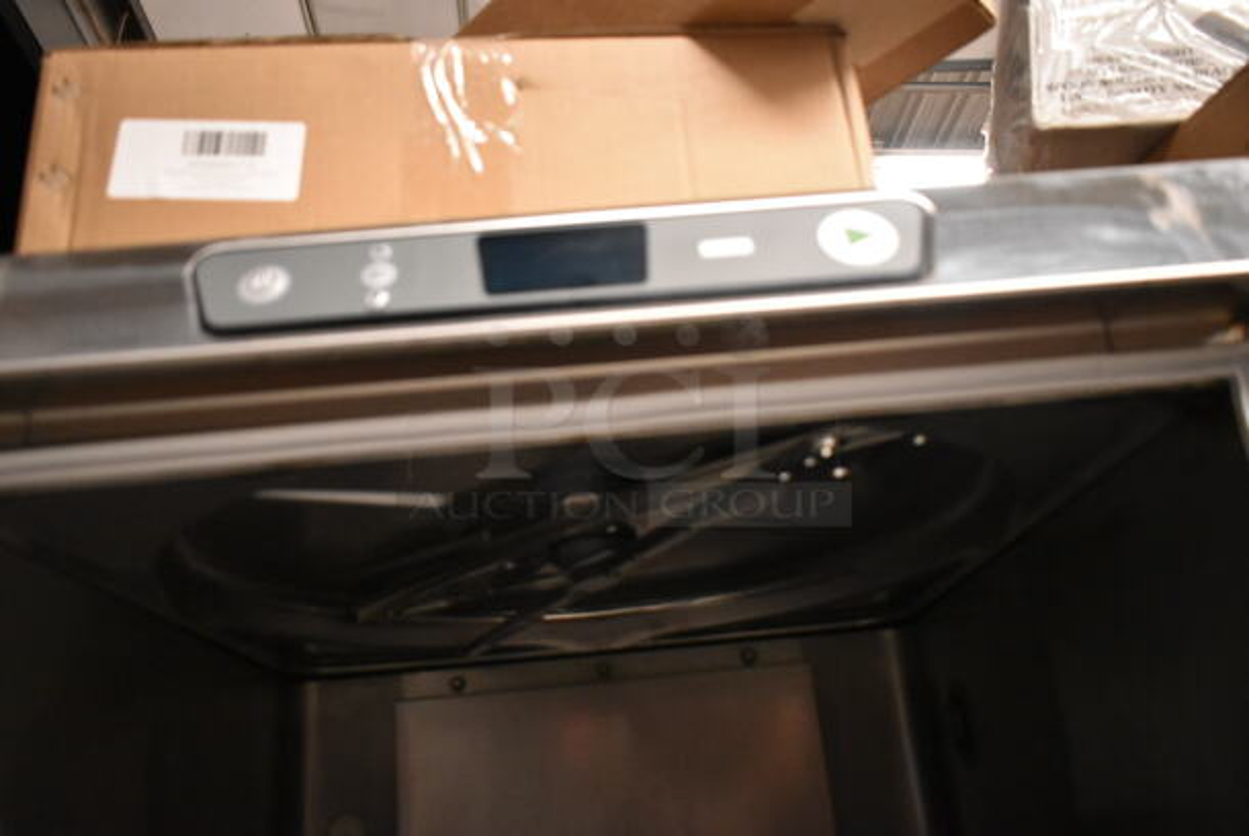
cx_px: 624
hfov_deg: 61.9
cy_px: 418
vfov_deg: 43.7
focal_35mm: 30
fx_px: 1042
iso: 4000
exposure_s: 1/125
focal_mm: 20
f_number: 3.8
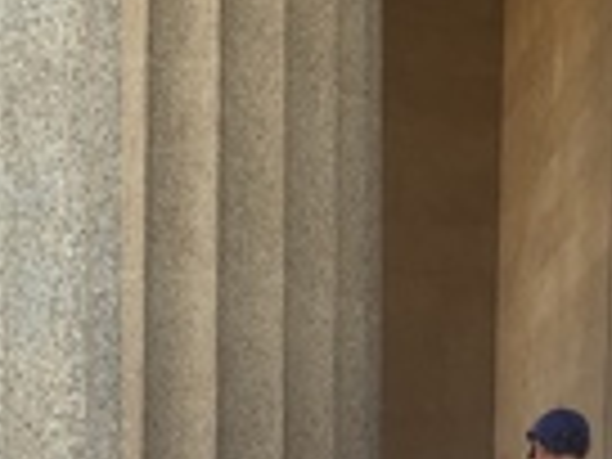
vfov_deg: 9.0
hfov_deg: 12.8
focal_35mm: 154
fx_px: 2723
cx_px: 162
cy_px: 972
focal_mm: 4.15
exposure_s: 1/155
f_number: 2.2
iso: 32
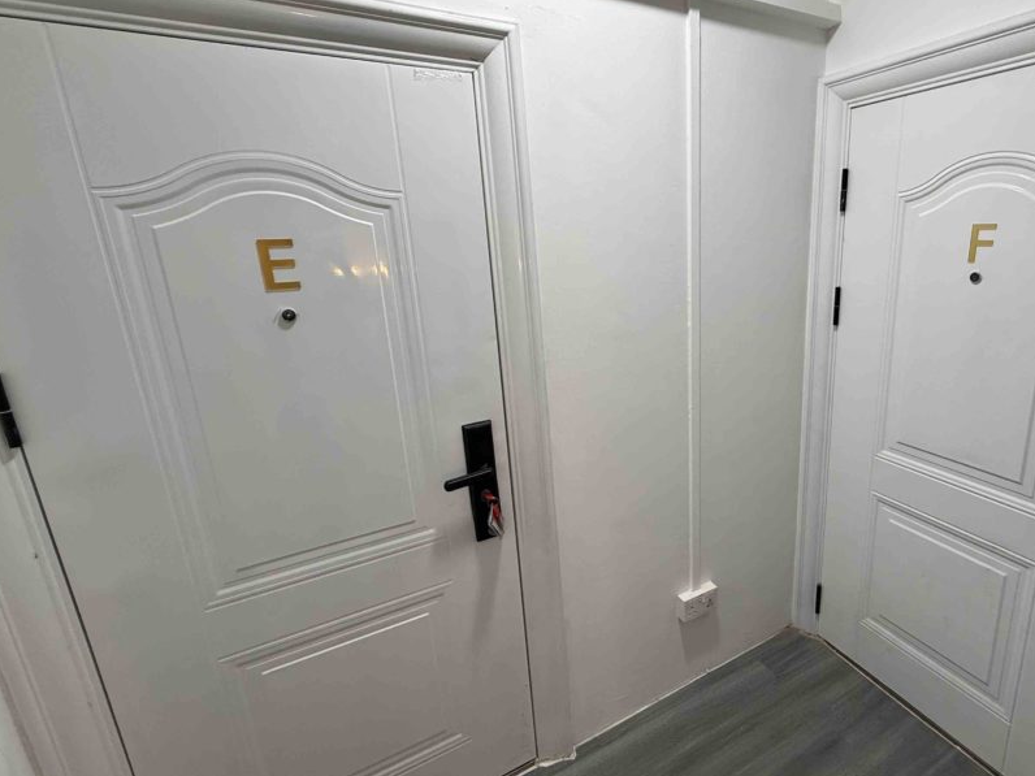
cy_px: 369
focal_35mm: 18
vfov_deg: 71.6
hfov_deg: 86.3
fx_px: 538
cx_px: 638
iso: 100
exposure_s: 1/100
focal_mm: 2.22
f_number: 2.2
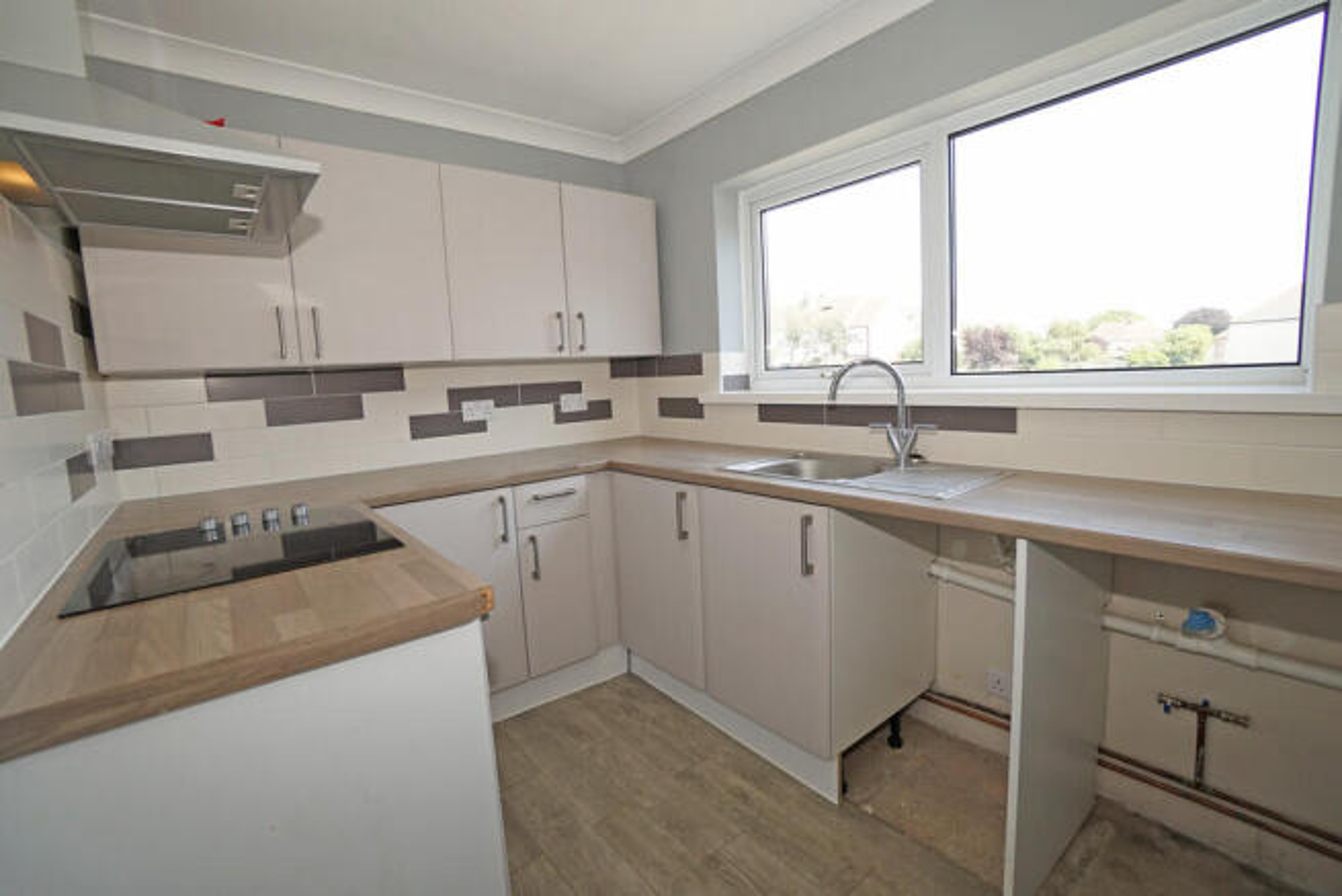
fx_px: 559
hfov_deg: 100.4
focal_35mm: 15
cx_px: 671
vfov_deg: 77.4
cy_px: 448
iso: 100
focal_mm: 10
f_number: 4
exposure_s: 1/60
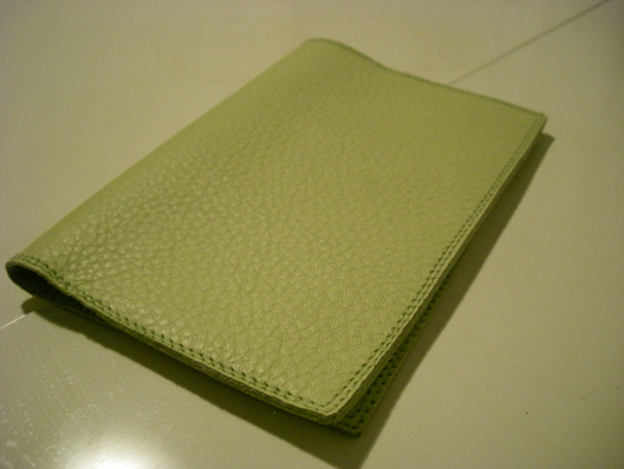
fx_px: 685
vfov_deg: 37.8
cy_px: 234
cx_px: 312
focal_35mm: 38
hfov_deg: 49.0
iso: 400
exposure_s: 1/40
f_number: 2.7
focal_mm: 6.2
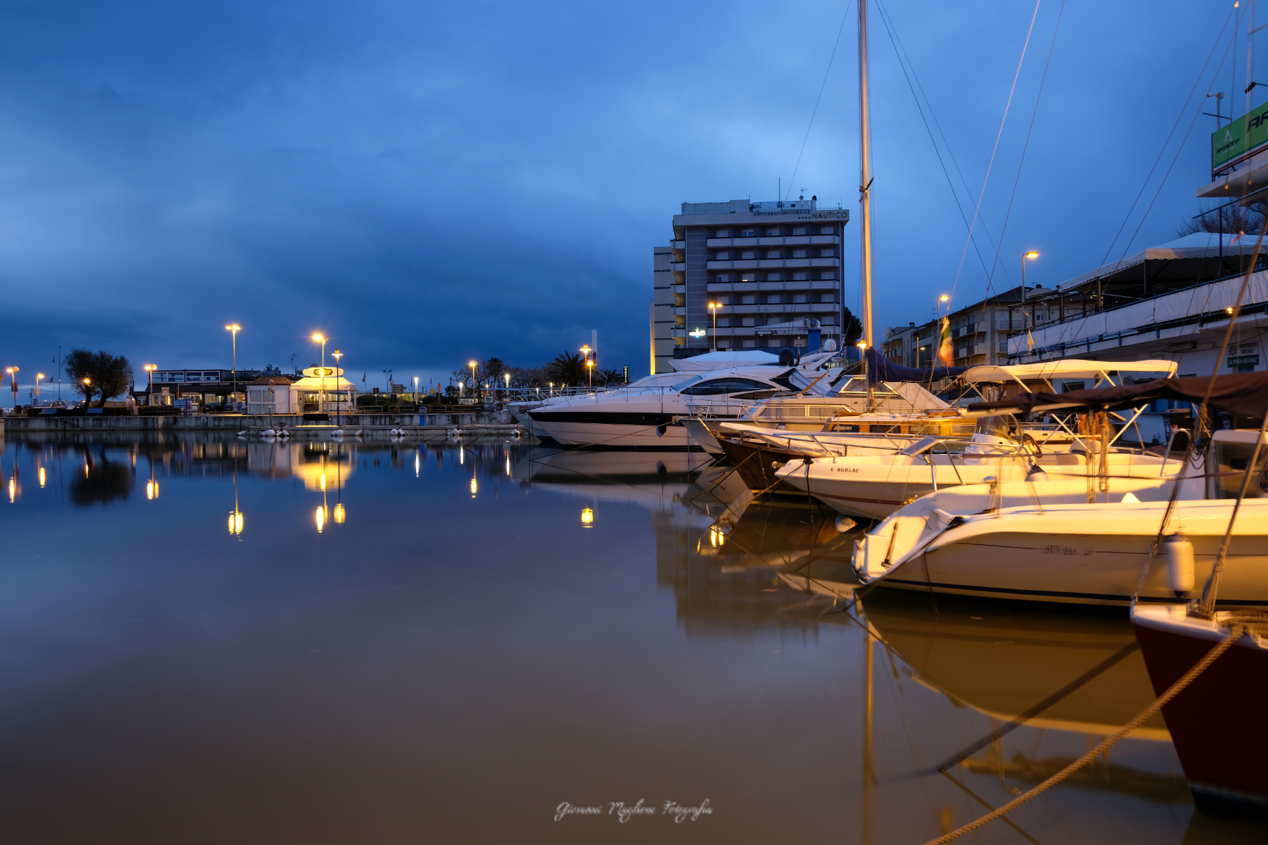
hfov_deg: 76.1
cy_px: 422
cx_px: 634
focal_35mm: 23
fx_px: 810
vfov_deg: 55.1
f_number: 9
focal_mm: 15
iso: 200
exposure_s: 2.5
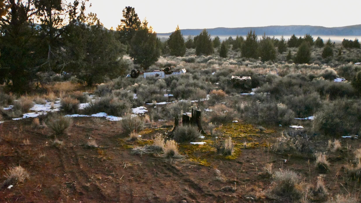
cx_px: 180
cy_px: 105
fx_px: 364
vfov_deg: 31.2
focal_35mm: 38
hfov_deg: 52.8
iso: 9000
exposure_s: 1/125
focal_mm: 24
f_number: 4.5
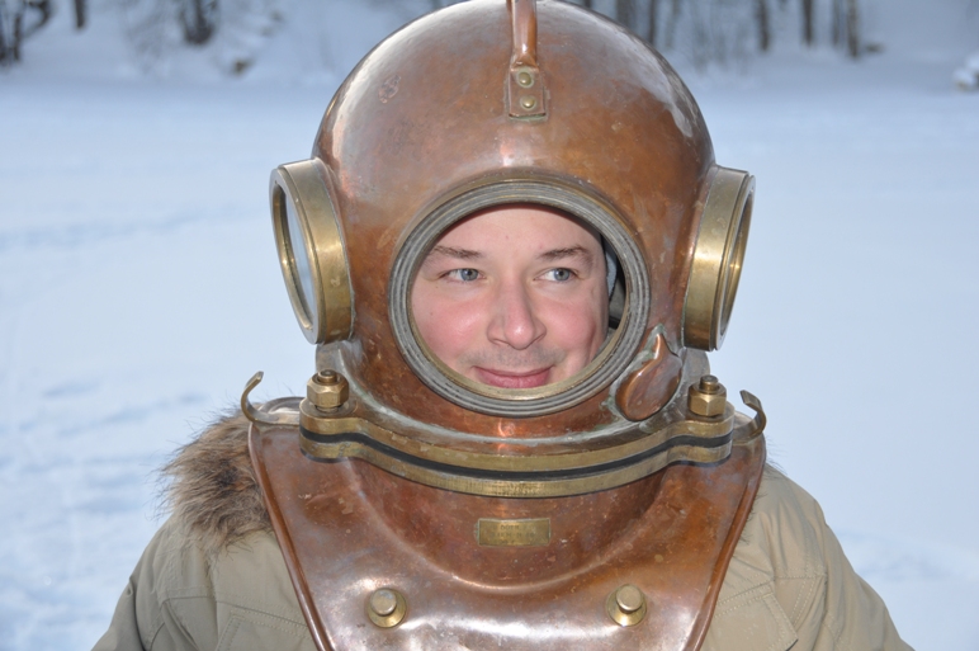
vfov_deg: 19.7
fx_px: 1874
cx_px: 490
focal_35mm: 69
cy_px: 326
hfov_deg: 29.3
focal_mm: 46
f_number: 4.5
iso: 220
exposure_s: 1/200
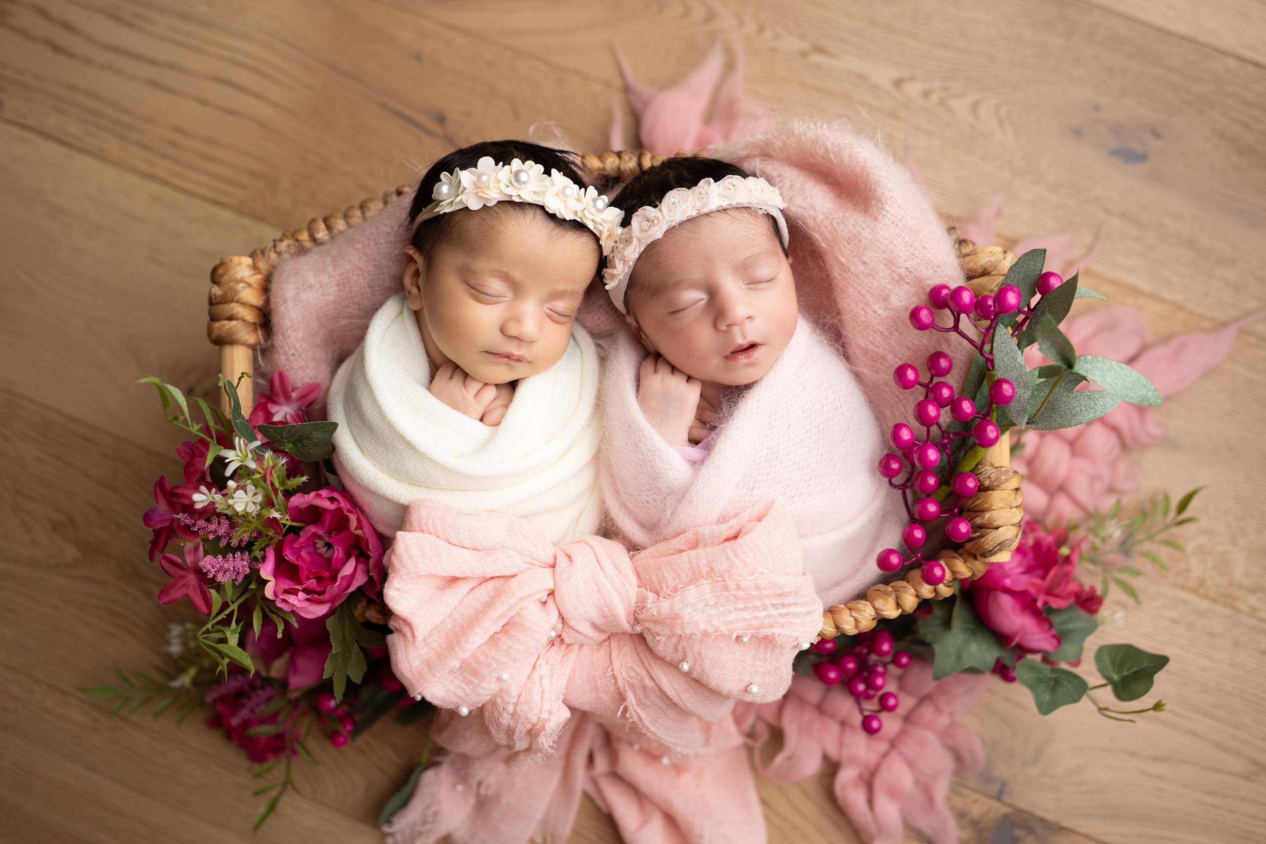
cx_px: 633
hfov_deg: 54.4
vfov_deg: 37.8
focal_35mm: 35
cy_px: 422
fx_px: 1231
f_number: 2.5
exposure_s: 1/200
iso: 100
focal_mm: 35
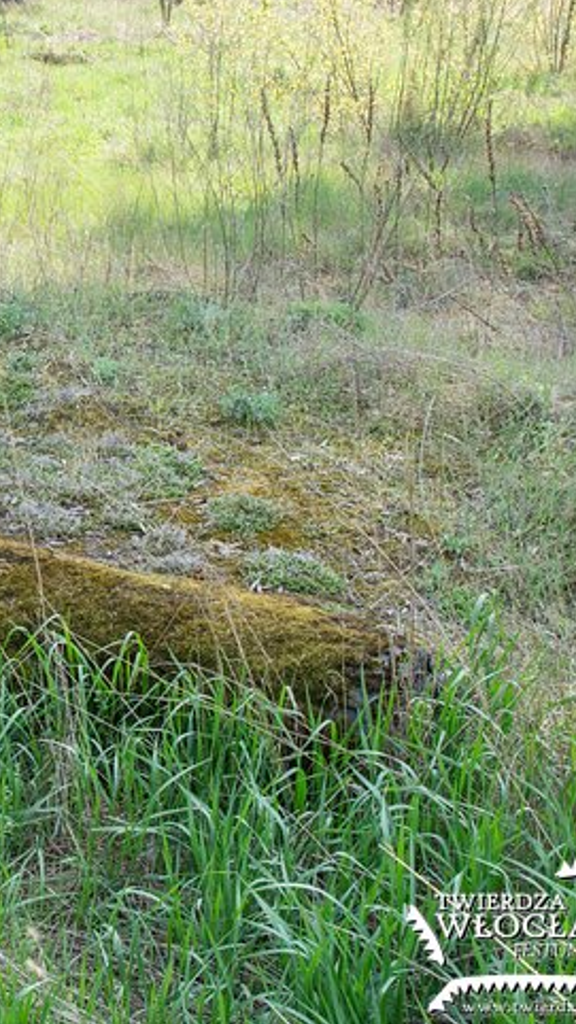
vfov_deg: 39.2
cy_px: 509
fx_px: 1440
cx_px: -83
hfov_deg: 21.3
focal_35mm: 53
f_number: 8
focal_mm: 22
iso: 200
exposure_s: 1/100
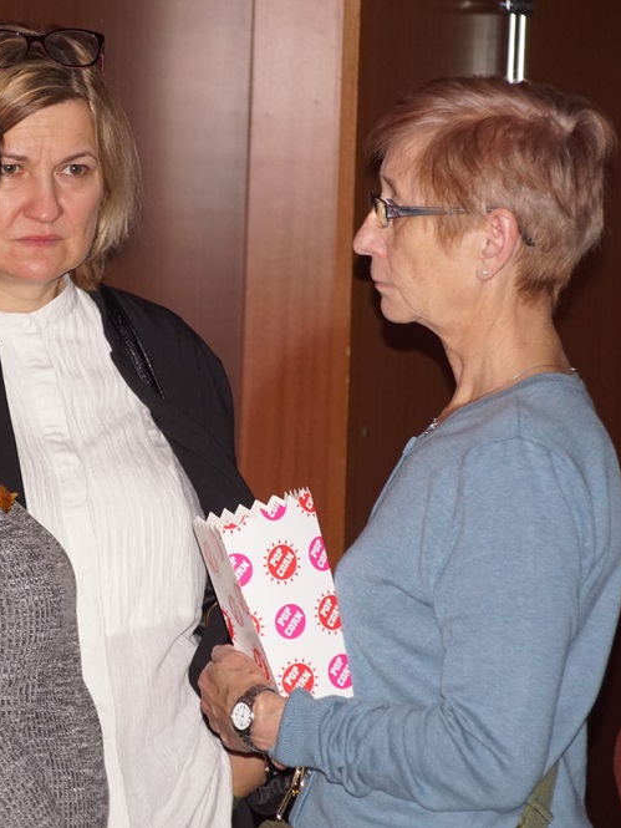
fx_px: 5189
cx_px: 139
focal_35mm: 217
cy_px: 414
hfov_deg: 6.8
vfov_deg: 9.1
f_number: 5.6
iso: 1000
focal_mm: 100
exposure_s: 1/60
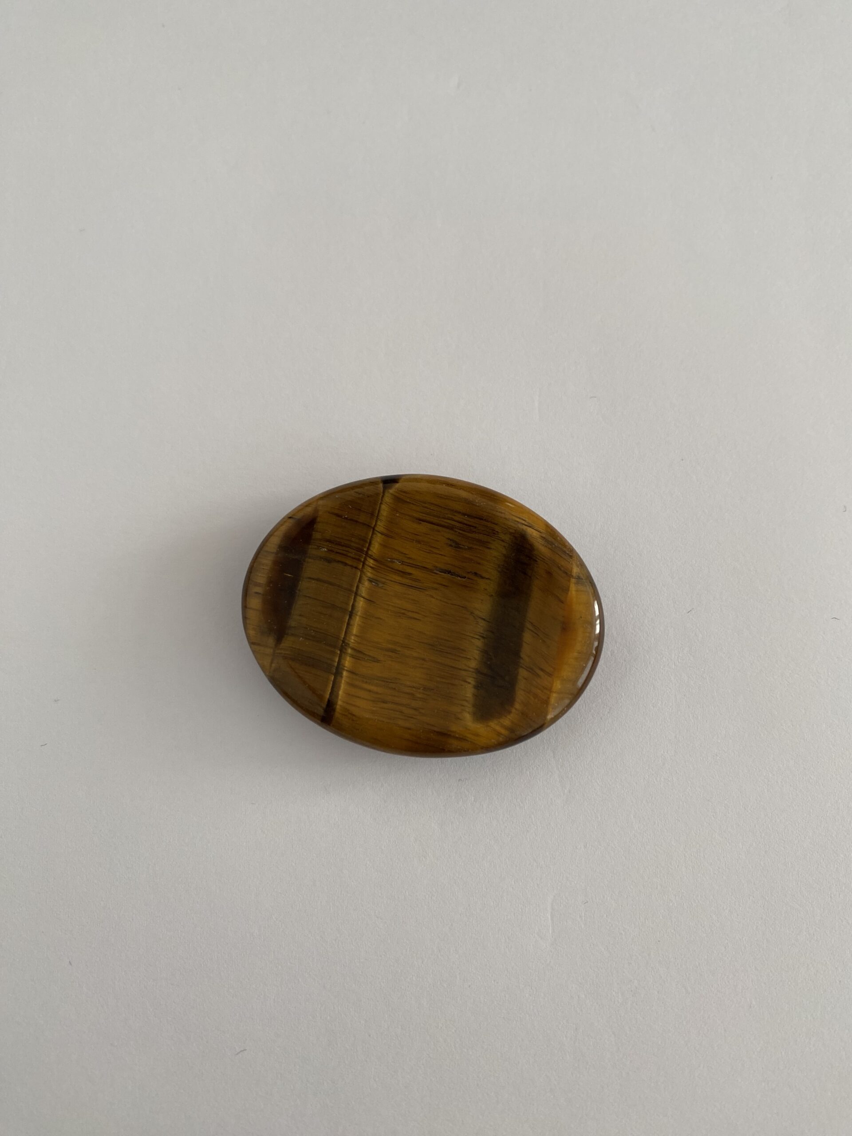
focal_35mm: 25
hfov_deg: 54.9
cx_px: 426
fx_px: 820
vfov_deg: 69.4
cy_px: 568
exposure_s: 1/121
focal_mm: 4.25
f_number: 1.8
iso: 125
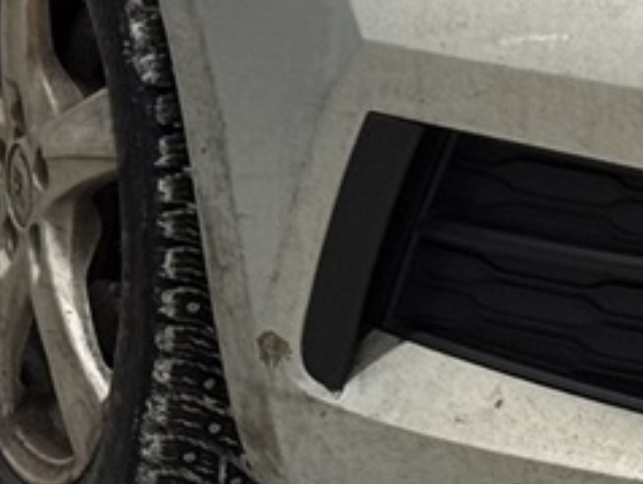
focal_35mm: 290
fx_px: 5392
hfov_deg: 6.8
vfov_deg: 5.0
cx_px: 578
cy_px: -538
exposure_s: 1/83
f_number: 1.78
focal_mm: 6.76
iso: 100
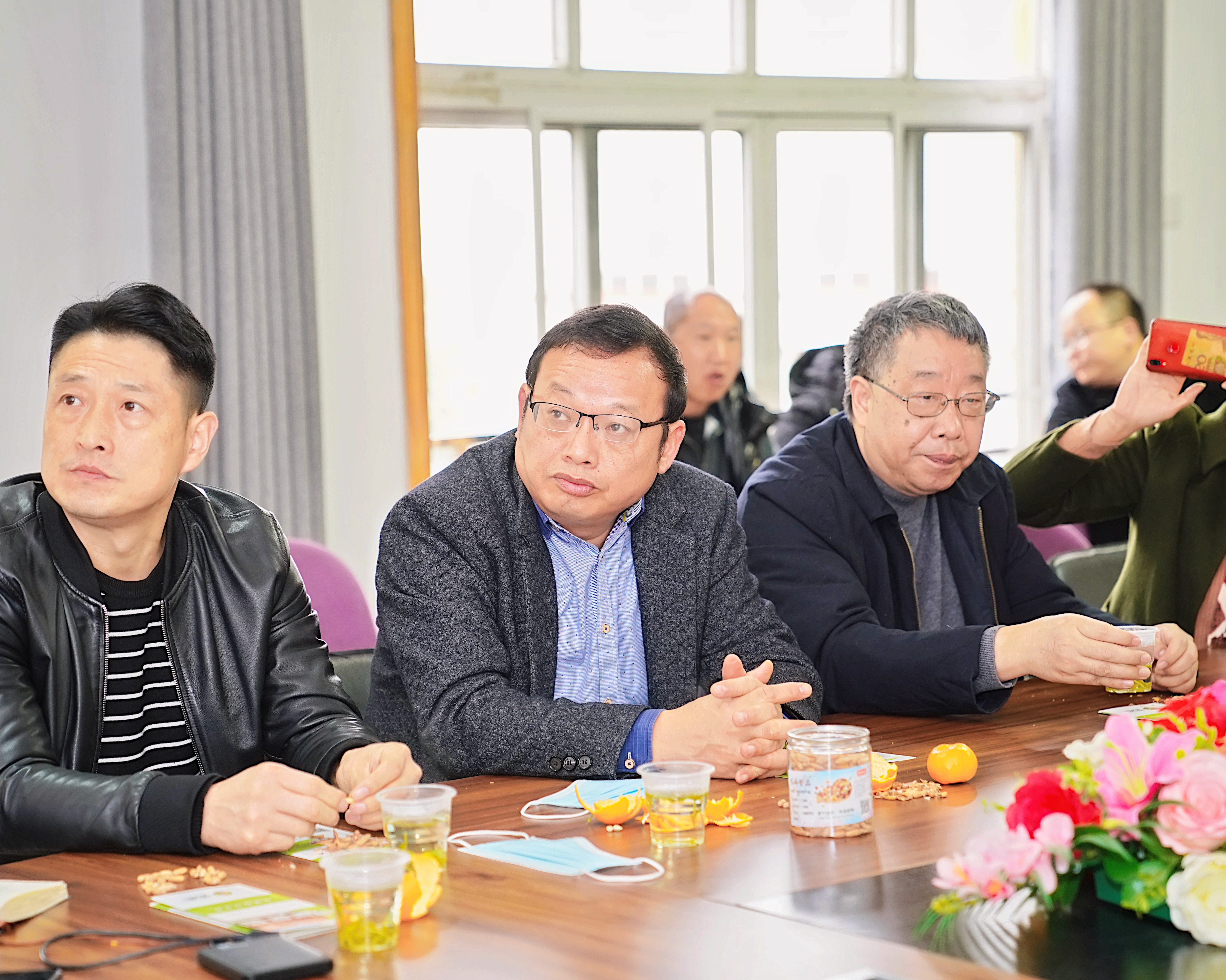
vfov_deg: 19.7
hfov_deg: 24.4
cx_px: 585
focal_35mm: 78
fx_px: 2830
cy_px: 488
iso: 800
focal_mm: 69
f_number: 2.8
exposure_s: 1/125
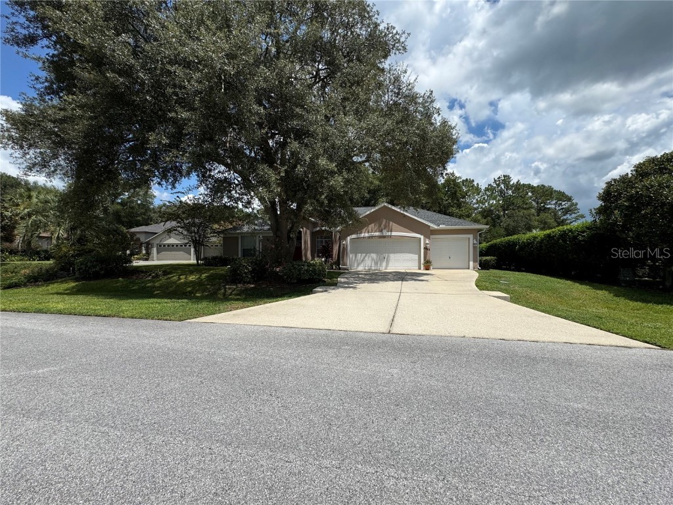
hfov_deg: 102.1
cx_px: 336
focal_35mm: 14
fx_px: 272
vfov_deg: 85.7
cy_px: 252
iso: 50
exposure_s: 1/2874
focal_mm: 2.22
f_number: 2.2
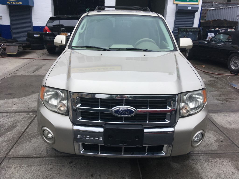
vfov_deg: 48.2
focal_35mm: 29
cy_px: 90
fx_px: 200
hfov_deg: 61.7
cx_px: 120
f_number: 2.2
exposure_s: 1/1350
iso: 25
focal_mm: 4.15
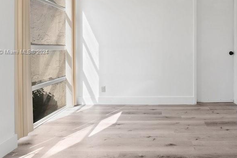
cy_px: 52
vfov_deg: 52.1
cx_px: 173
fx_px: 158
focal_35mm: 24
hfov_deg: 69.7
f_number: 8
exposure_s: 1/3
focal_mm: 14
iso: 100
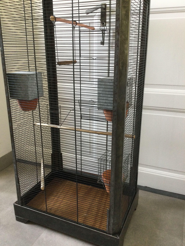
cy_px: 123
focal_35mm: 31
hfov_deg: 45.4
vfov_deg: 58.4
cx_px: 92
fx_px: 221
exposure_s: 1/33
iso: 160
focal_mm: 3.3
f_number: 2.4
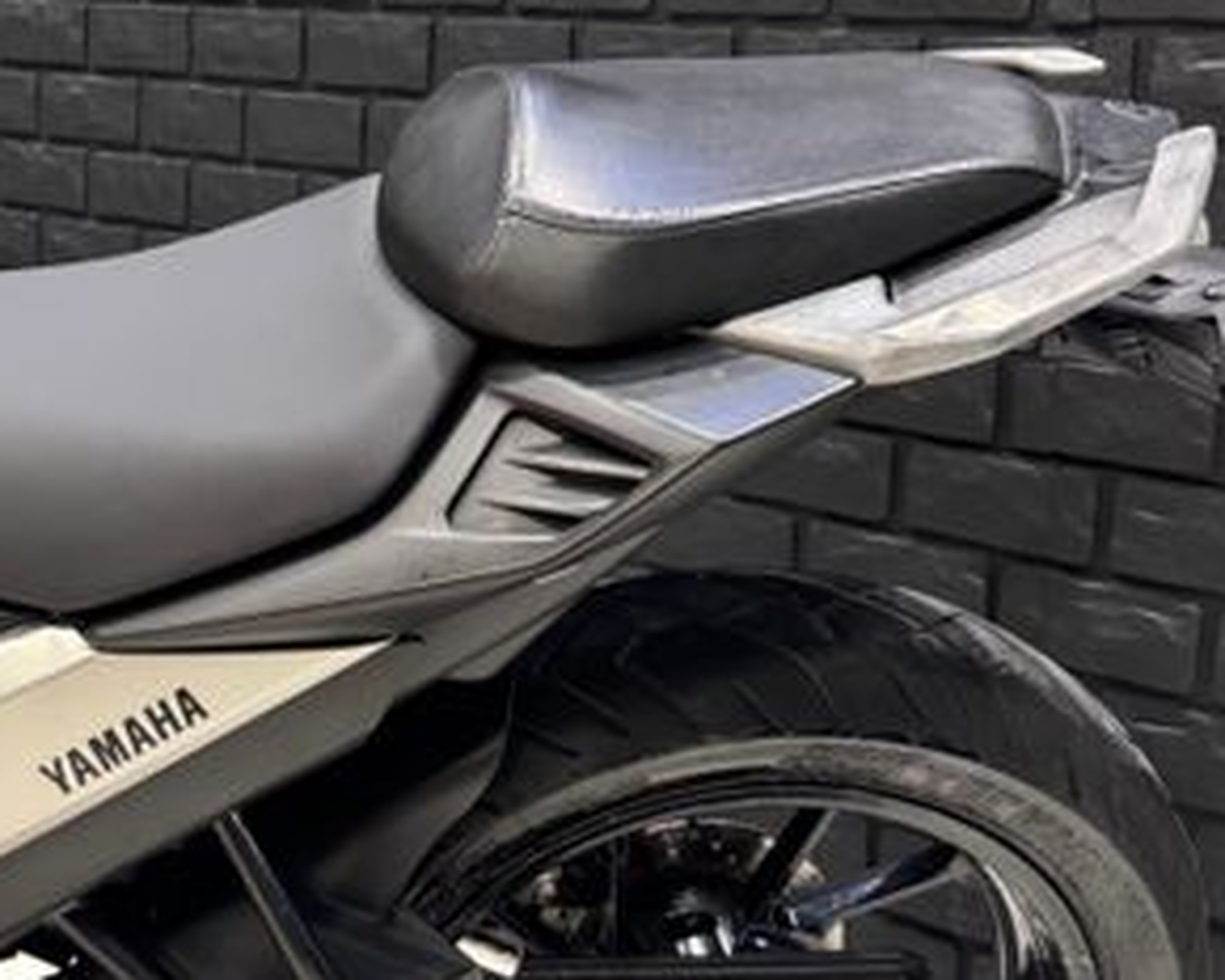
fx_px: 1378
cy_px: 549
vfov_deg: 39.1
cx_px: 406
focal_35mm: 38
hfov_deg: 47.1
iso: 500
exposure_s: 1/60
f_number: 1.78
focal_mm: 6.76
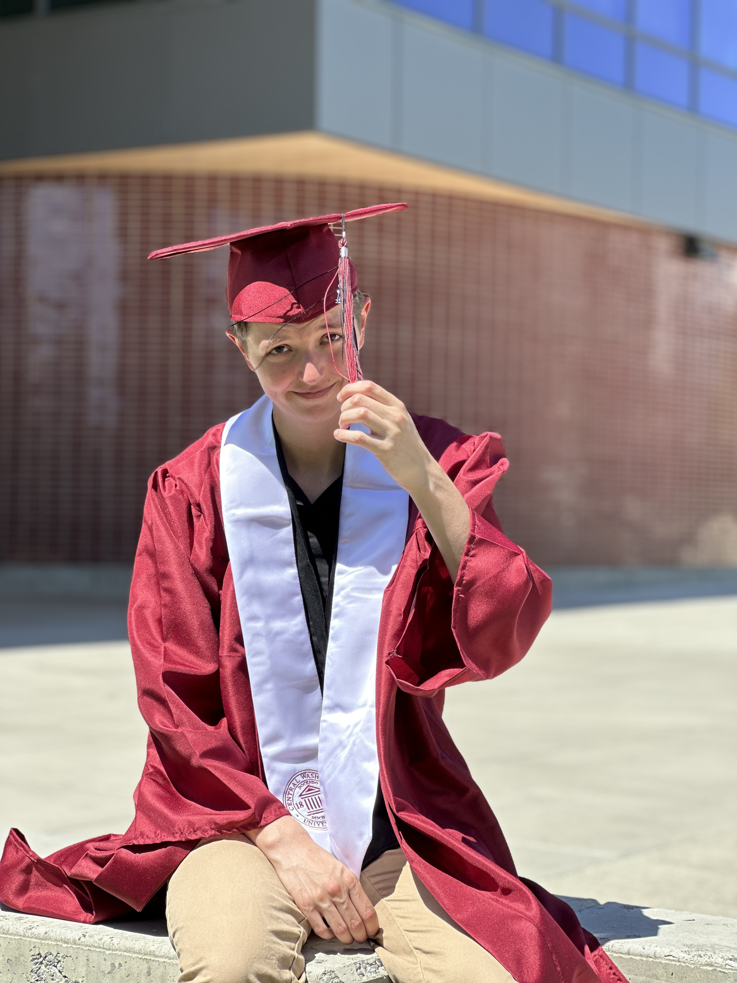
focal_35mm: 77
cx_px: 368
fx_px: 2186
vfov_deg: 25.3
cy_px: 492
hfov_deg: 19.1
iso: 32
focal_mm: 9
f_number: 2.8
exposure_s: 1/419
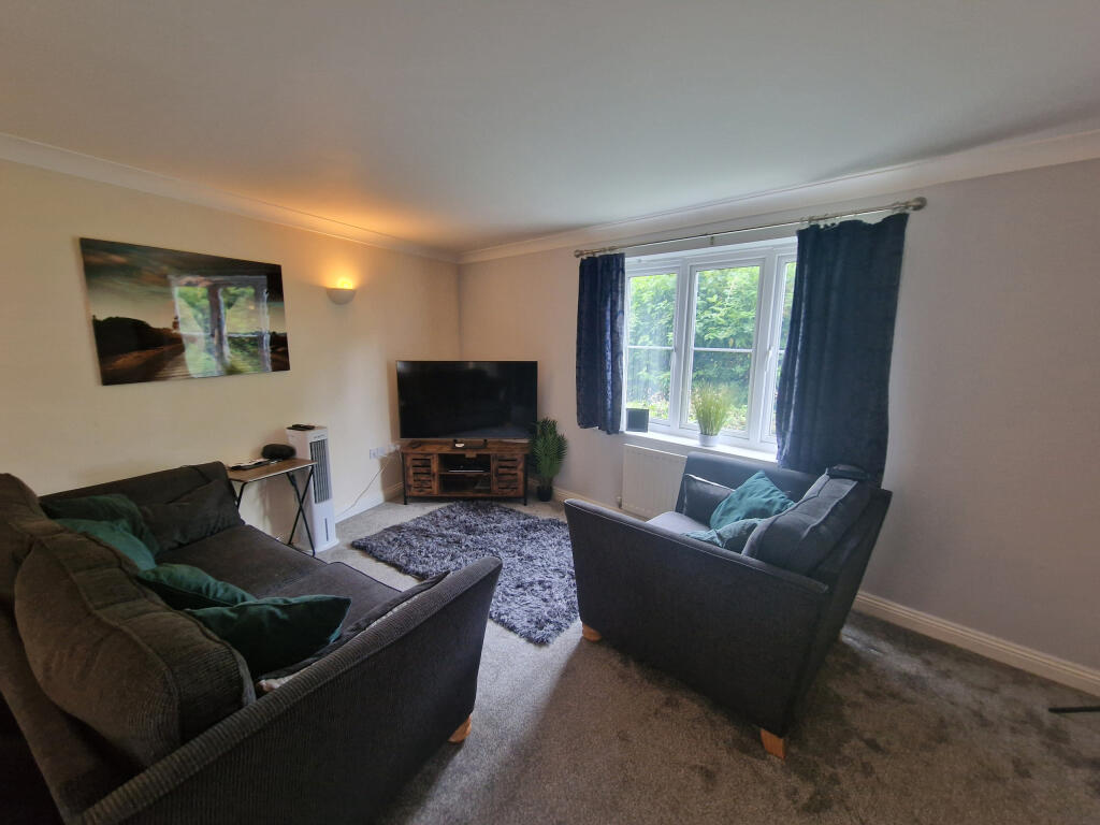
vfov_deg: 89.9
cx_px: 550
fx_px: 413
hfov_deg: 106.2
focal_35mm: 13
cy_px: 412
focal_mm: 2.2
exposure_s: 1/50
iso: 250
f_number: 2.2
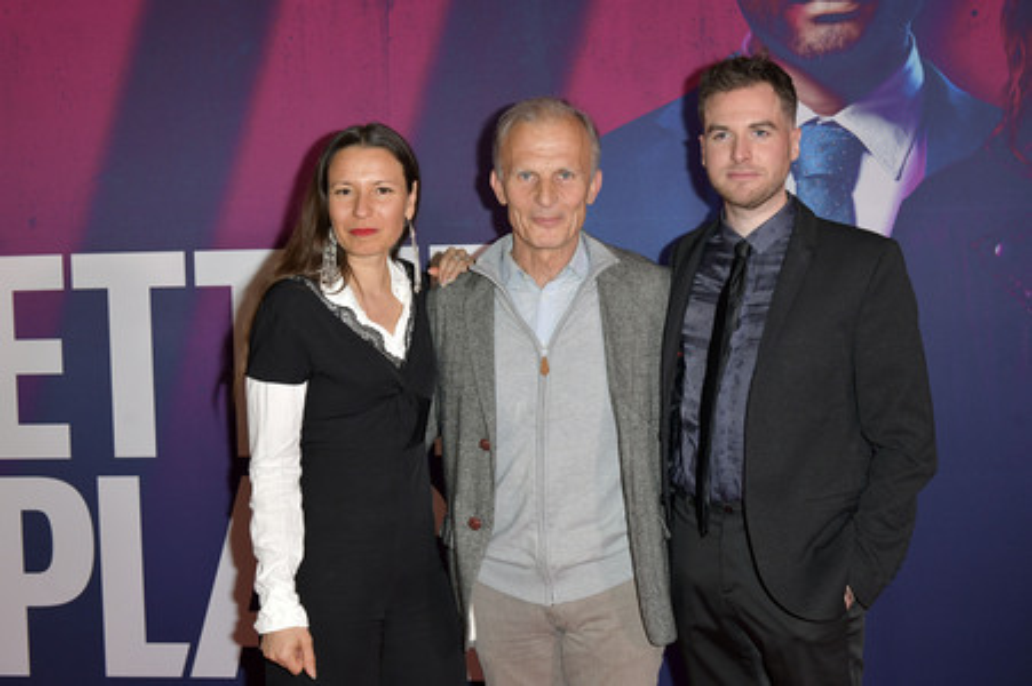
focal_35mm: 44
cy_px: 343
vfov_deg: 30.5
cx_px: 516
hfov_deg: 44.5
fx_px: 1260
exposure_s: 1/200
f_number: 5.6
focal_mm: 44
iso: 800
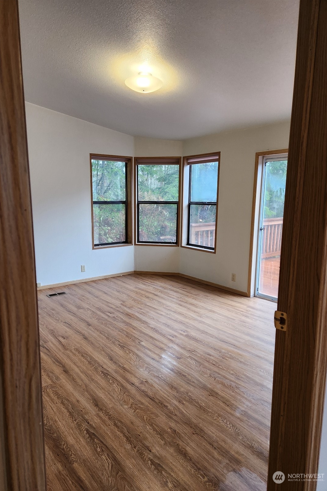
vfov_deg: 73.7
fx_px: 327
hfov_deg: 53.0
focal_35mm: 24
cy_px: 246
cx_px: 149
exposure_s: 1/180
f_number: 1.8
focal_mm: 5.4
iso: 200
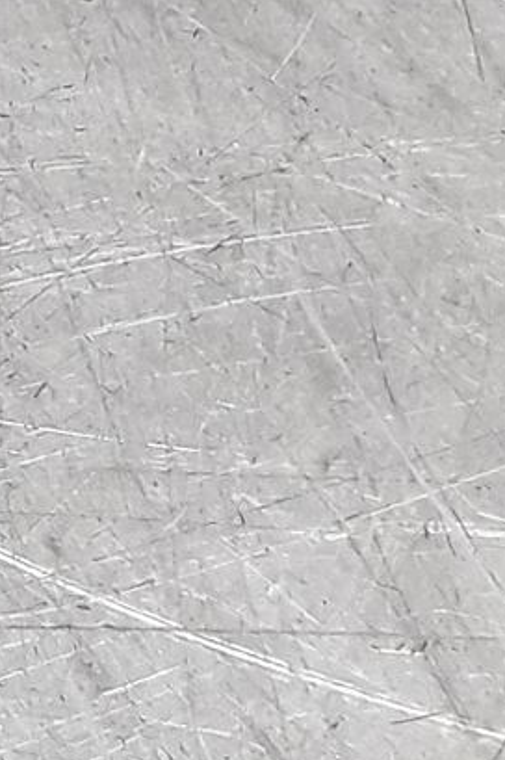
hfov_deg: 7.3
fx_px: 3077
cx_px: -1387
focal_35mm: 146
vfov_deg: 12.8
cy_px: -613
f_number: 1.9
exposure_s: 1/50
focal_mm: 2.91
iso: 40
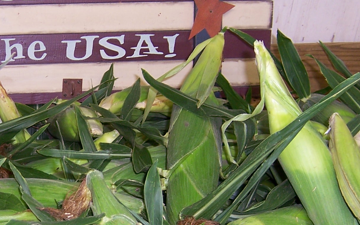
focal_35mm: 80
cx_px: 47
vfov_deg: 16.2
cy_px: 163
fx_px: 785
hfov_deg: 25.2
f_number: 3.4
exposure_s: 1/60
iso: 80
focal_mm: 6.7
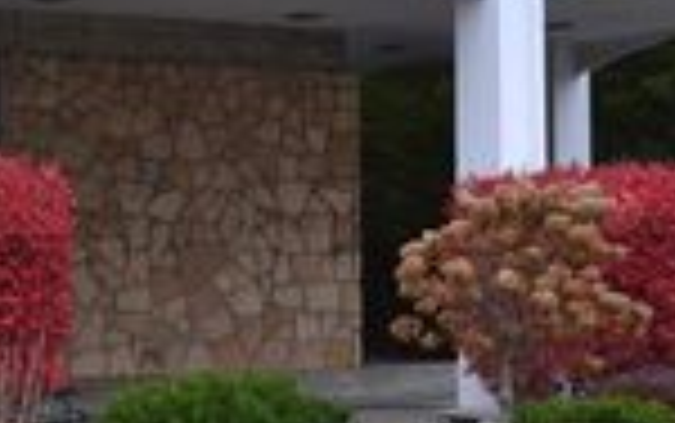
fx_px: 2246
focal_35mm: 122
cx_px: 378
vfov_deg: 10.6
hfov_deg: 17.1
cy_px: -70
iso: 800
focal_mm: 24
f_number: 4
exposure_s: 1/60
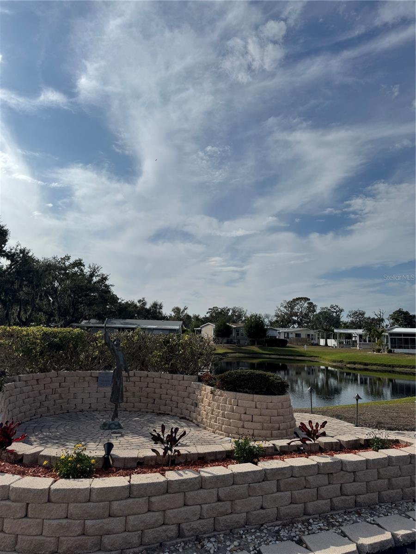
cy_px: 277
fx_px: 385
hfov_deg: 56.8
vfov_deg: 71.6
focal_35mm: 24
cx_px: 208
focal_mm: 6.76
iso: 64
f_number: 1.78
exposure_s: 1/12346
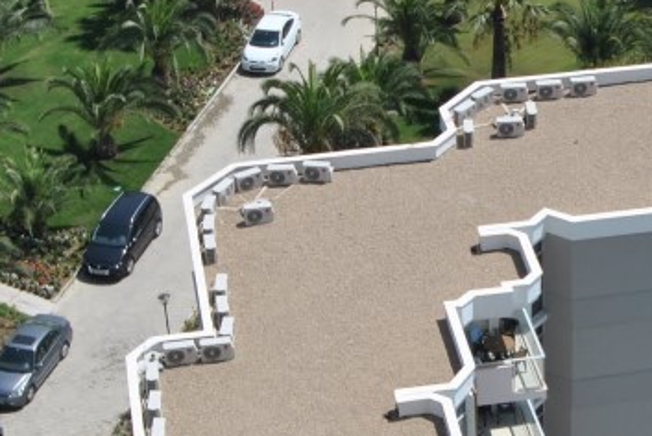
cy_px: 286
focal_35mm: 117
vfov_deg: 11.7
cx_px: 660
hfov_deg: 17.1
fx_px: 2121
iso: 100
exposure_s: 1/250
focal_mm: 24
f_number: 8
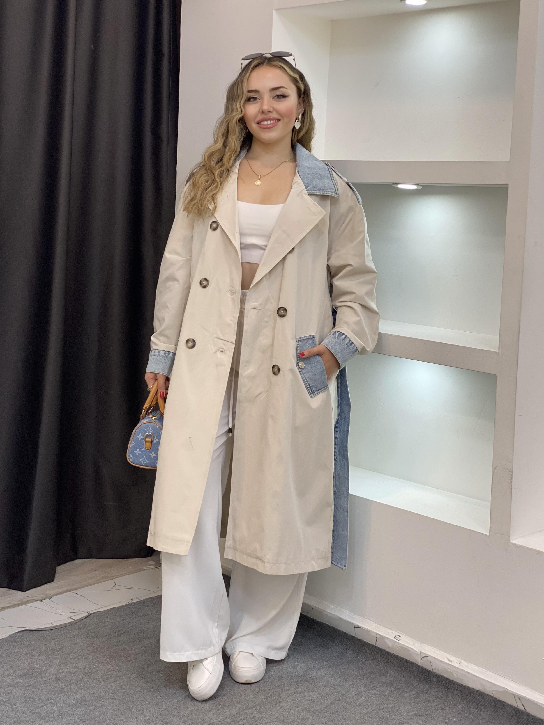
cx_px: 272
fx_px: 1090
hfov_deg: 28.0
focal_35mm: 52
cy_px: 362
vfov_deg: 36.8
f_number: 2
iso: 80
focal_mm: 6
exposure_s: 1/100
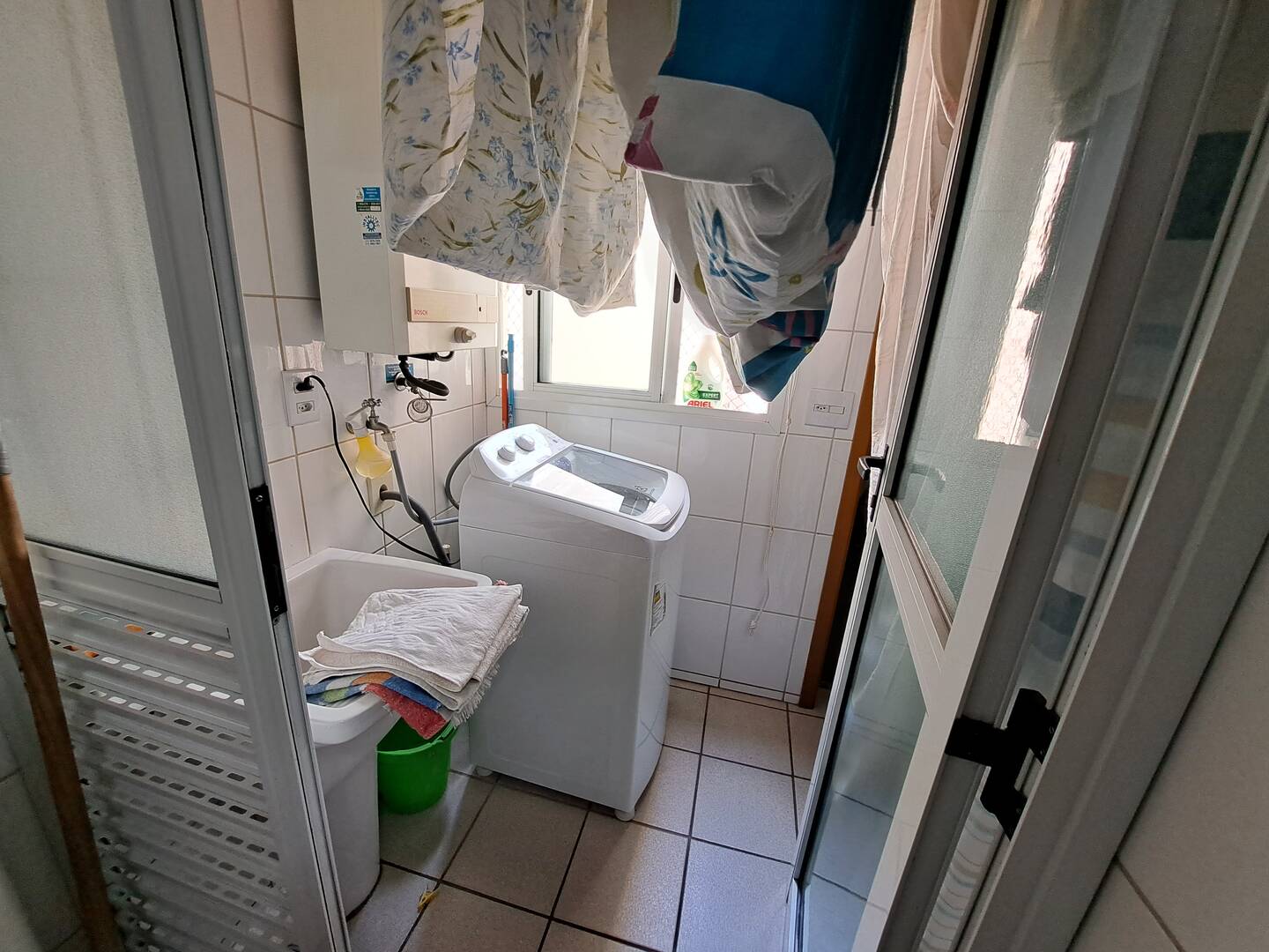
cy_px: 476
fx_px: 477
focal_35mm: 13
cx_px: 634
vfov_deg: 89.9
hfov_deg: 106.2
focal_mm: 1.74
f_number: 2.2
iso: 50
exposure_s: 1/40
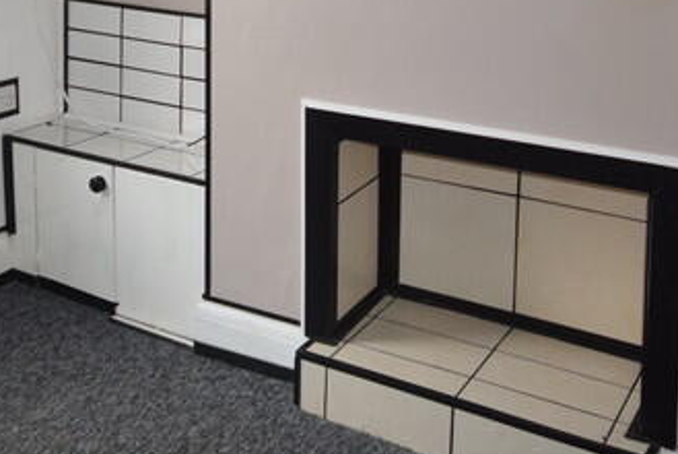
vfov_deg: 23.1
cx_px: 120
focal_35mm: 56
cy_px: -15
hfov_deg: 34.3
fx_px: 1056
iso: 640
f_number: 5.6
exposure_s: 1/125
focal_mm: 12
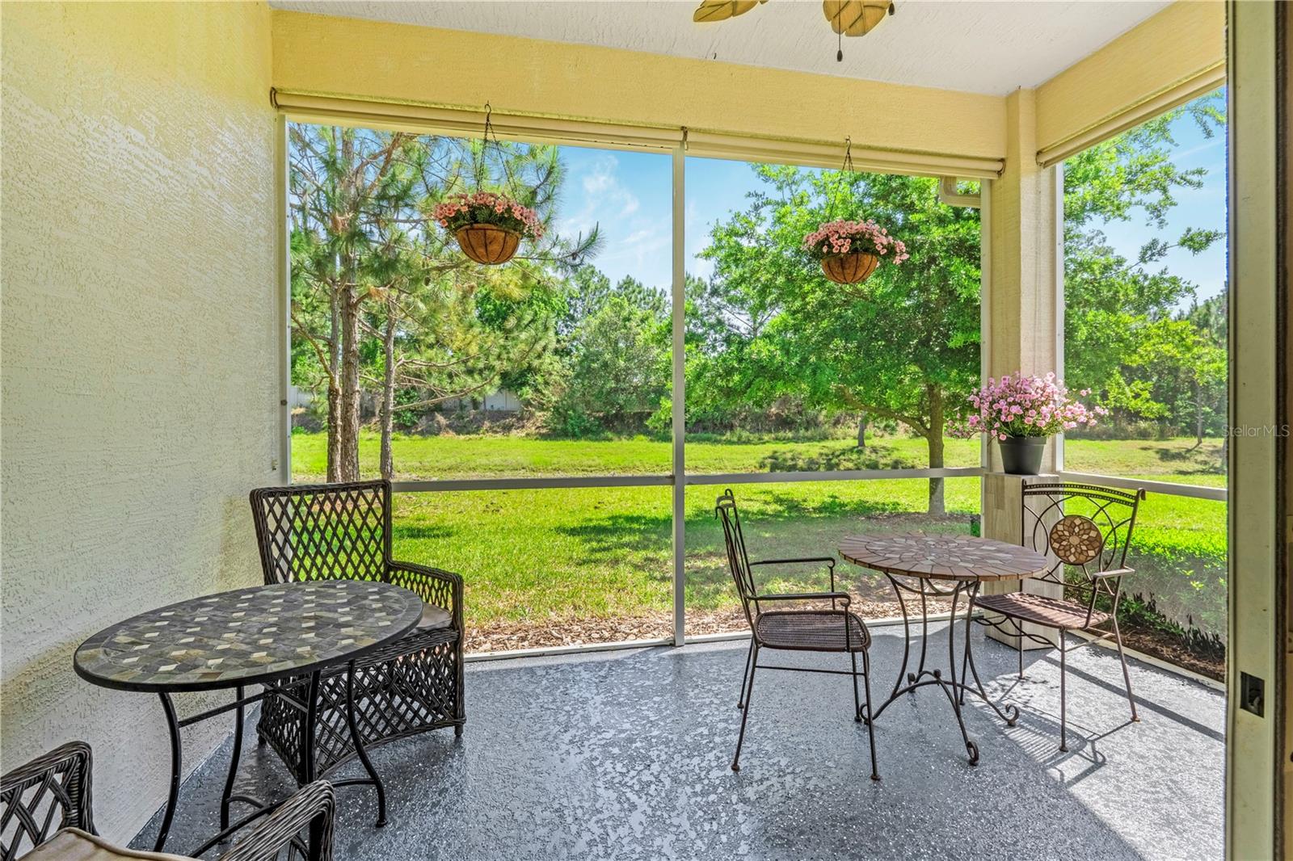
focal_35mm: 16
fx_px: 592
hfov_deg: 95.0
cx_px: 646
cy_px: 430
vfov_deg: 72.0
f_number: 9
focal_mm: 11
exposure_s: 1/1600
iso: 250
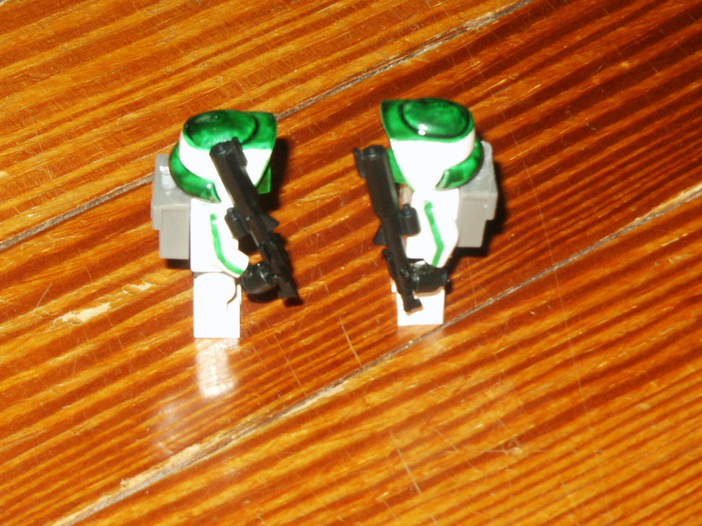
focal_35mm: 136
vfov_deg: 10.9
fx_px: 2758
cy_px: 222
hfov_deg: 14.5
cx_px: 331
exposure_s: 1/90
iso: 200
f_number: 8
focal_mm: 20.84
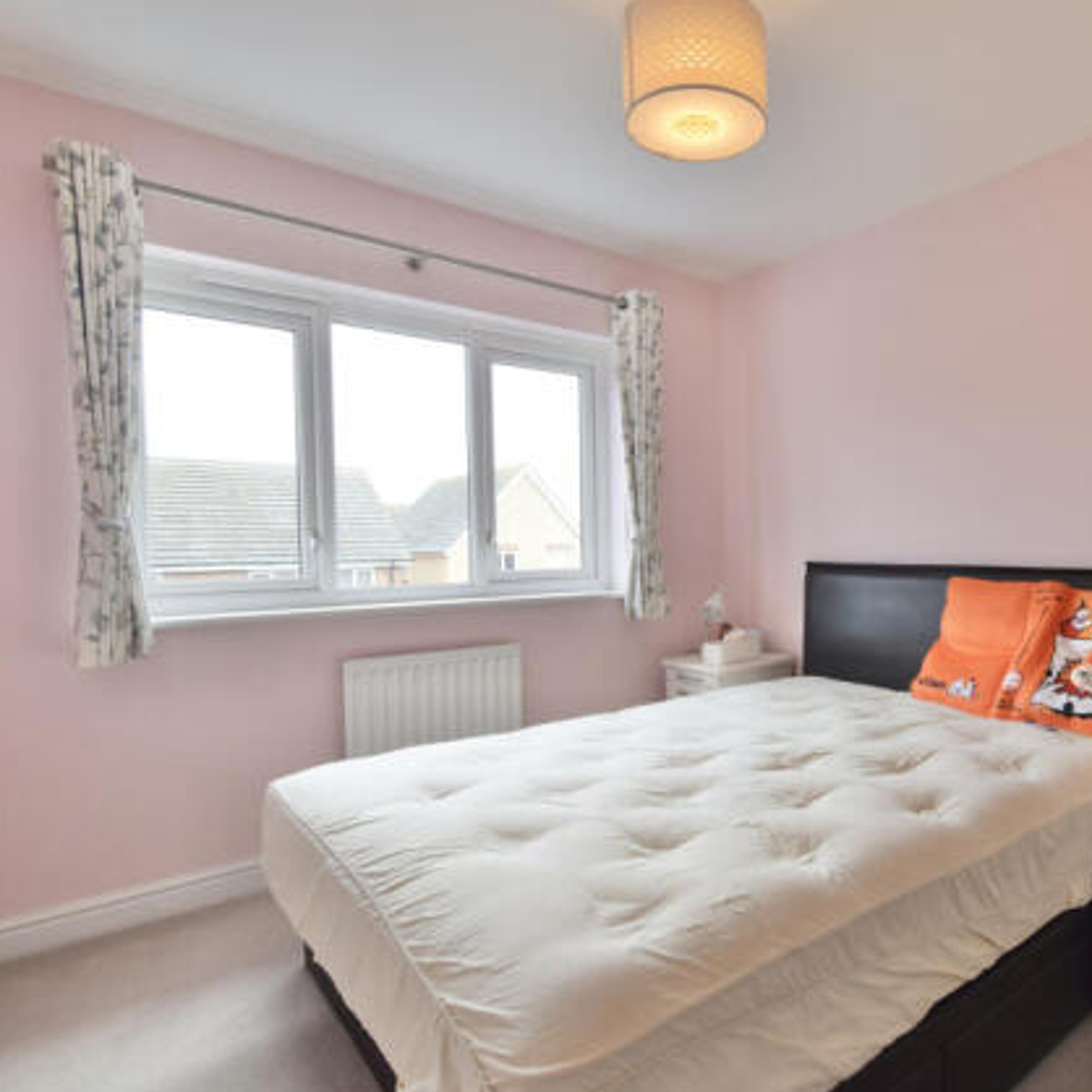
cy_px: 566
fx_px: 714
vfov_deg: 74.8
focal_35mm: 20
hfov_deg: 72.1
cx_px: 748
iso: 250
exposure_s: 1/30
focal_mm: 10
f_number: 8
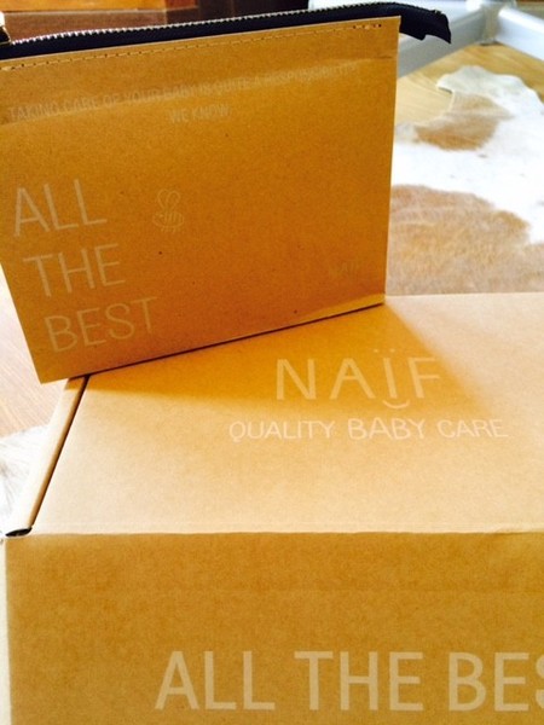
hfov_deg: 48.2
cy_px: 362
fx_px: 608
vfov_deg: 61.7
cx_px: 272
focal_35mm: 29
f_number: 2.2
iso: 100
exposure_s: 1/30
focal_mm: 4.15
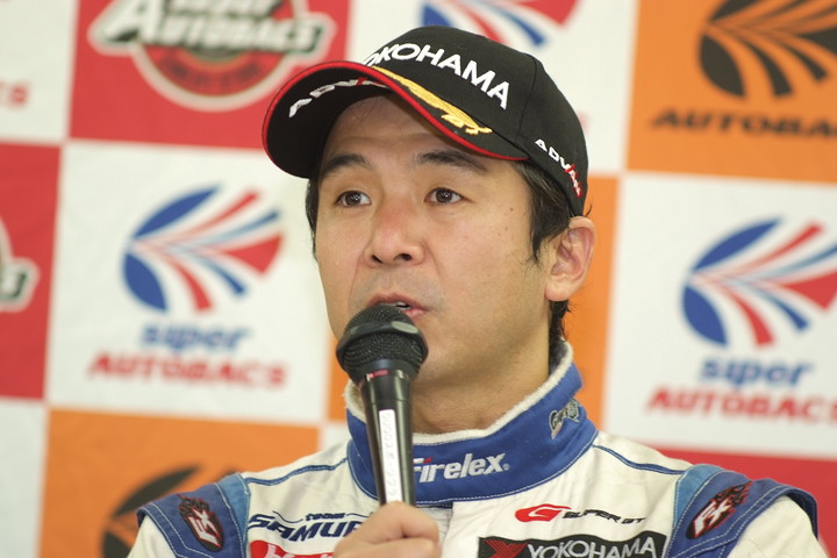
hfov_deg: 13.0
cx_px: 418
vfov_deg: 8.7
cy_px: 279
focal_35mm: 158
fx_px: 3673
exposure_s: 1/70
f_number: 2.5
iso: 400
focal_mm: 105
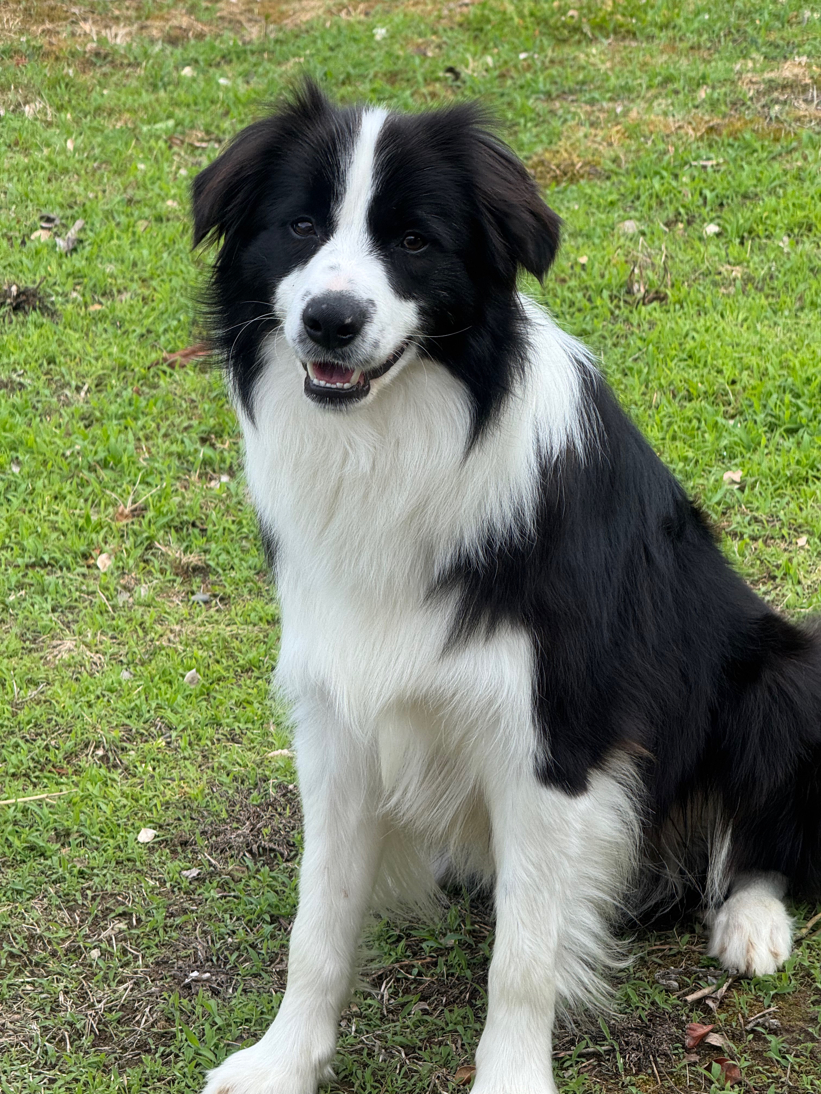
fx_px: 3795
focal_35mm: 120
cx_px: 410
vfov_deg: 16.4
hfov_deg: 12.3
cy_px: 547
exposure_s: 1/270
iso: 50
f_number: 2.8
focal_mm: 15.66
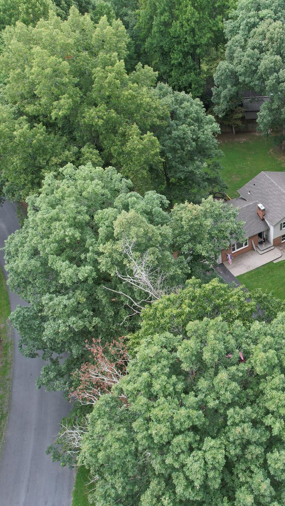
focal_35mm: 35
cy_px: 253
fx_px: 470
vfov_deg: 56.6
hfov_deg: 32.1
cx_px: 257
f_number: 2.8
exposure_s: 1/250
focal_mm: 8.38
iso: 100
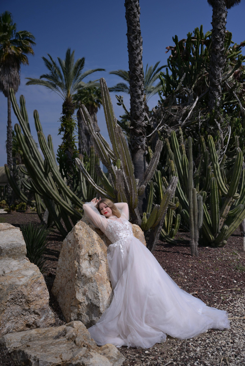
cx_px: 122
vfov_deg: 57.2
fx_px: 336
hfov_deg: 40.0
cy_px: 183
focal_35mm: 33
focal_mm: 33
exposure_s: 1/5000
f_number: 3.5
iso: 100
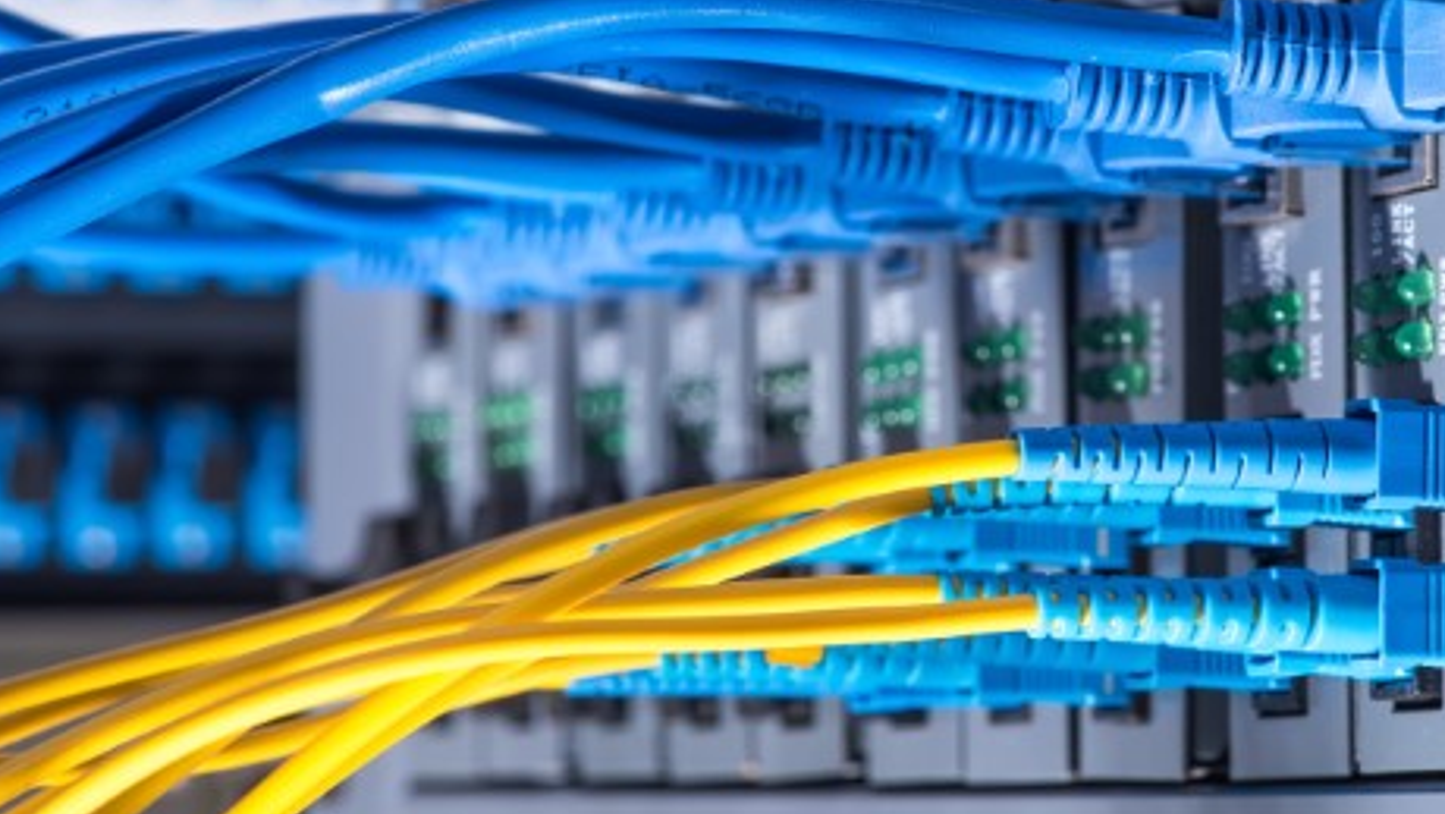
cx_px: 994
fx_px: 6592
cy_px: 343
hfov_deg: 12.5
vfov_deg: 7.1
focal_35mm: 172
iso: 125
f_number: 14
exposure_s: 1/200
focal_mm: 105
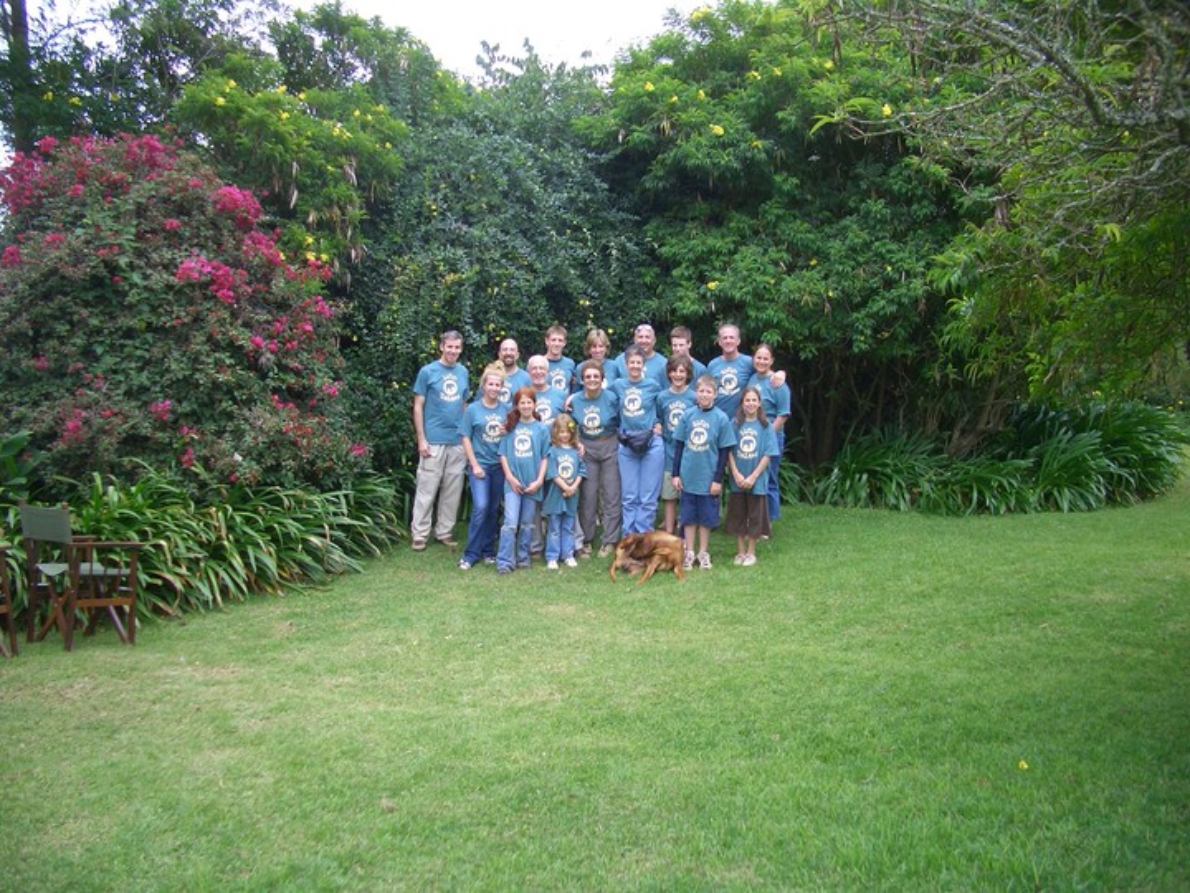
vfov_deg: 40.7
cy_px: 446
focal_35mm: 35
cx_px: 595
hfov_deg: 52.6
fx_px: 1203
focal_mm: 5.8
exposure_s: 1/200
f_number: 2.6
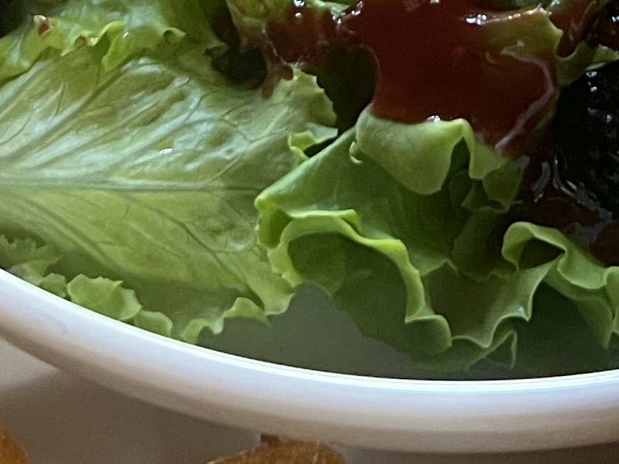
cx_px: 413
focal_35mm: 122
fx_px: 2181
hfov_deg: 16.1
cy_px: -283
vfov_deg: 11.5
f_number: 1.5
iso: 400
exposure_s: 1/60
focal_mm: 5.7
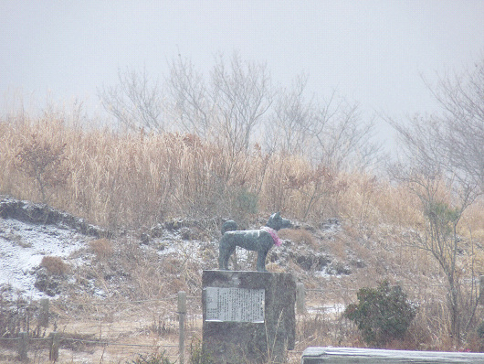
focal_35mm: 398
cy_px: 182
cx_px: 242
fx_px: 5567
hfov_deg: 5.0
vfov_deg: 3.7
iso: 100
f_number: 4
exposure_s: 1/125
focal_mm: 70.7
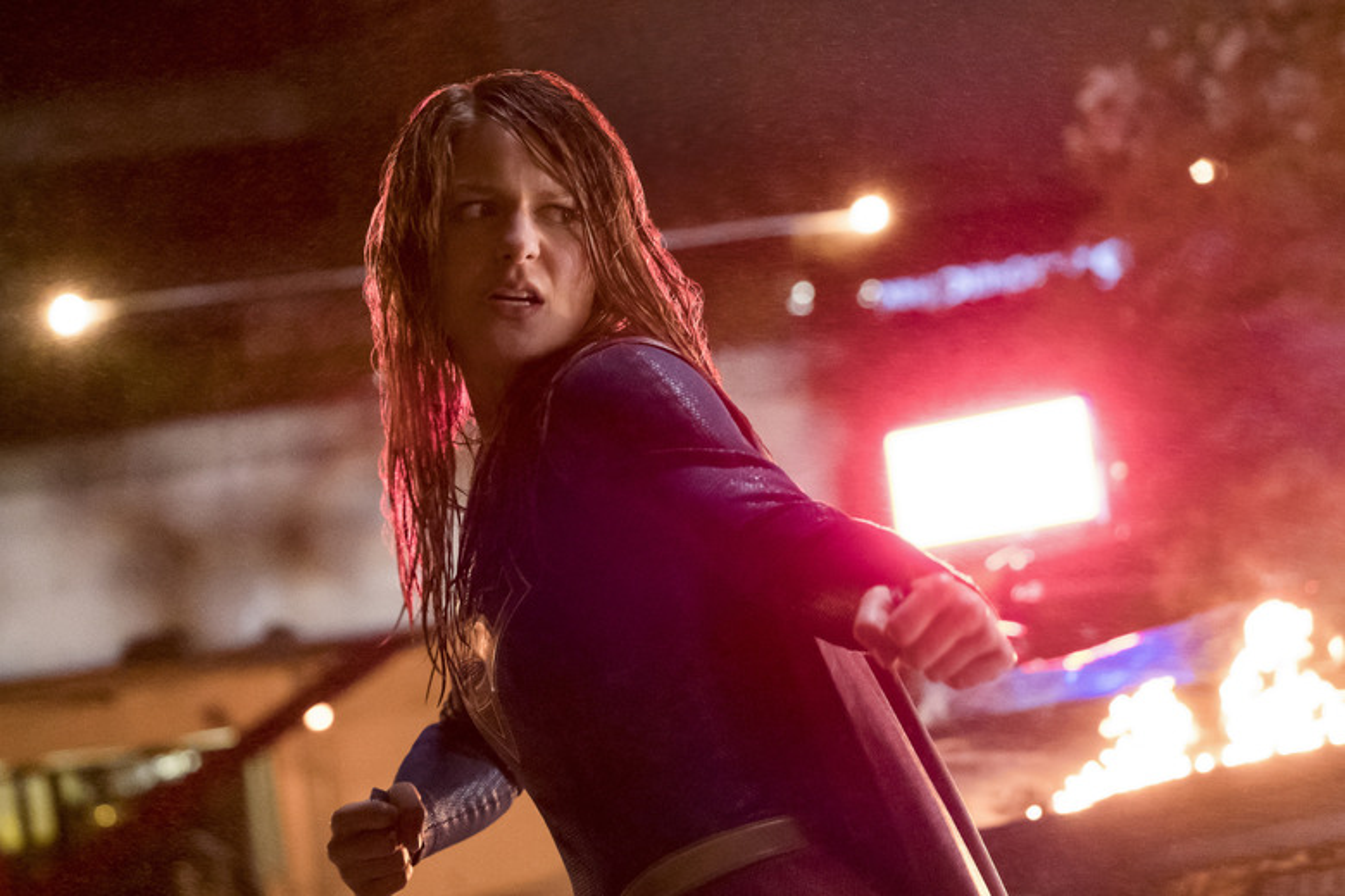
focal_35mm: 88
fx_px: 3288
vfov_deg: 15.5
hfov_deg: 23.1
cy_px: 448
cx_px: 672
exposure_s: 1/160
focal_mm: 58.7
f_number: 3.2
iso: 6400
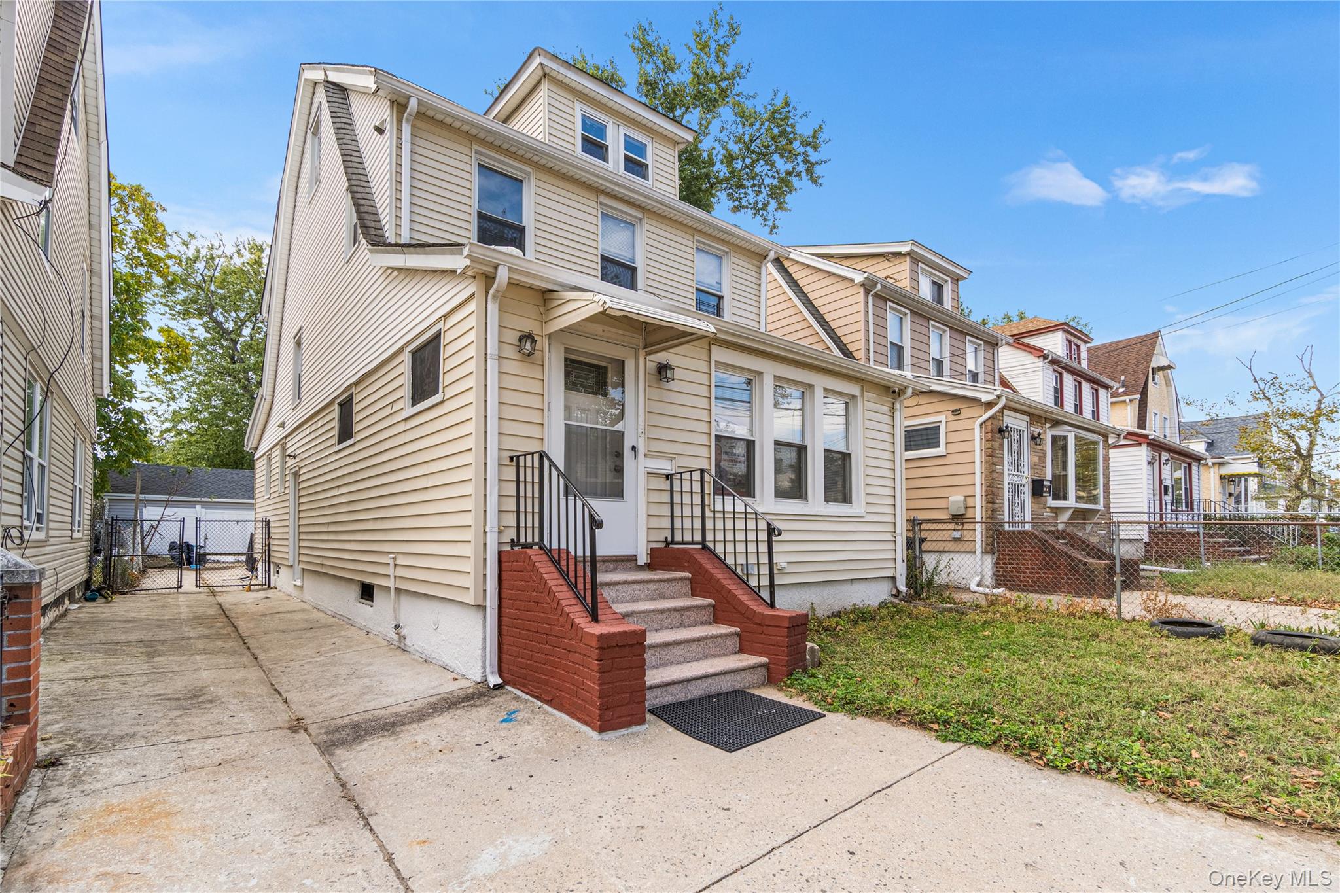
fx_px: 558
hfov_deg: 100.4
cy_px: 446
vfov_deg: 77.3
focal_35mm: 15
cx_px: 670
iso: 100
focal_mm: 10
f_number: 8
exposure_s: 1/1000
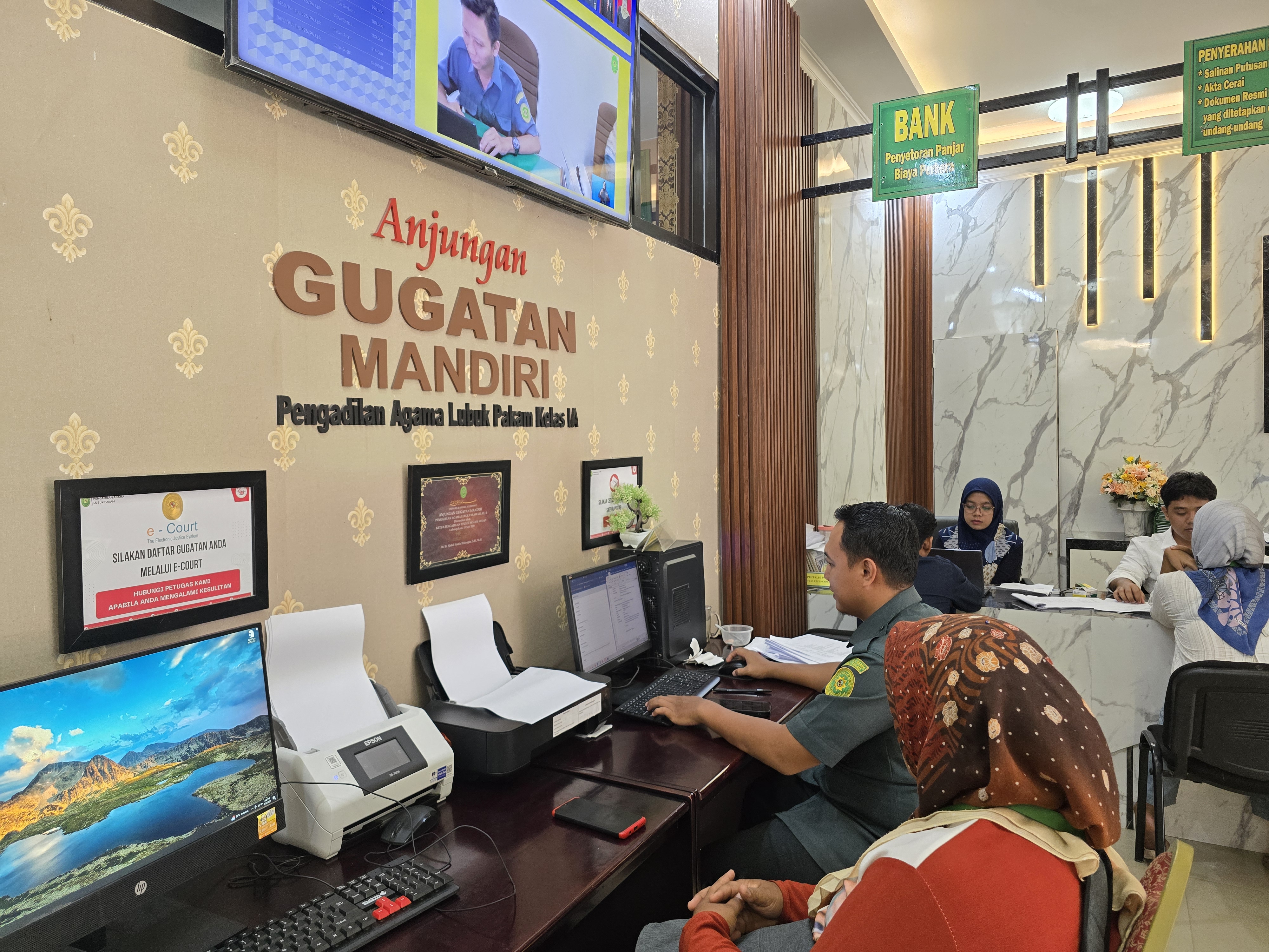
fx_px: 843
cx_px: 634
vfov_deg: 58.9
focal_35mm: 23
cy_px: 476
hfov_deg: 73.9
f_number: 1.7
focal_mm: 6.3
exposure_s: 1/100
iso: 320
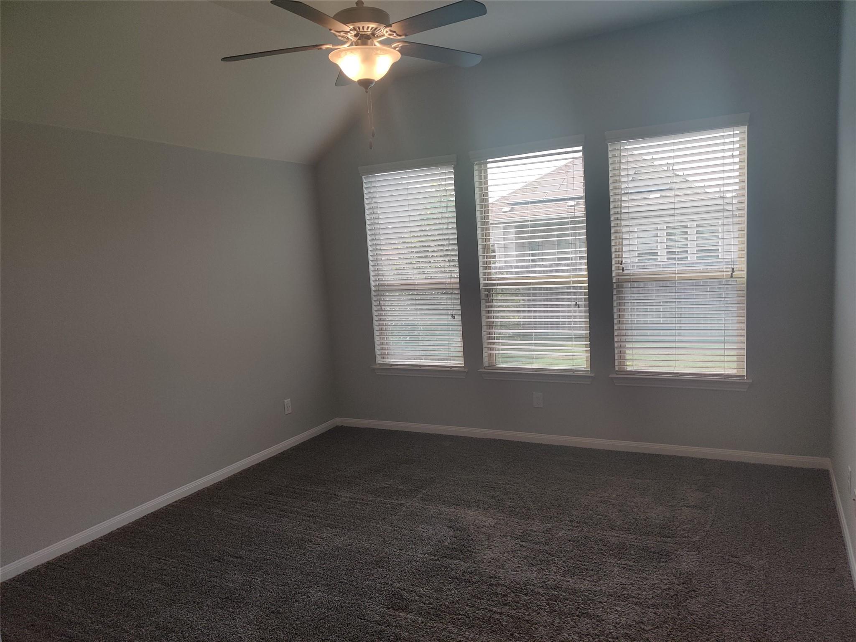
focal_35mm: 27
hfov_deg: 65.3
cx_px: 428
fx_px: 668
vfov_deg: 51.4
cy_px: 321
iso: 100
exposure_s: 1/208
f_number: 1.65
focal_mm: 4.75
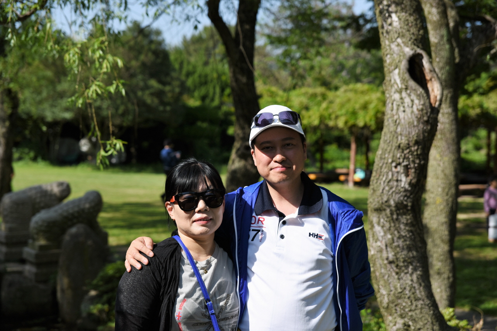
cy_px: 166
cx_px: 248
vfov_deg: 19.5
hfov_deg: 28.8
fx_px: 966
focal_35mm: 70
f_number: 5
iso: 100
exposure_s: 1/800
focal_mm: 70
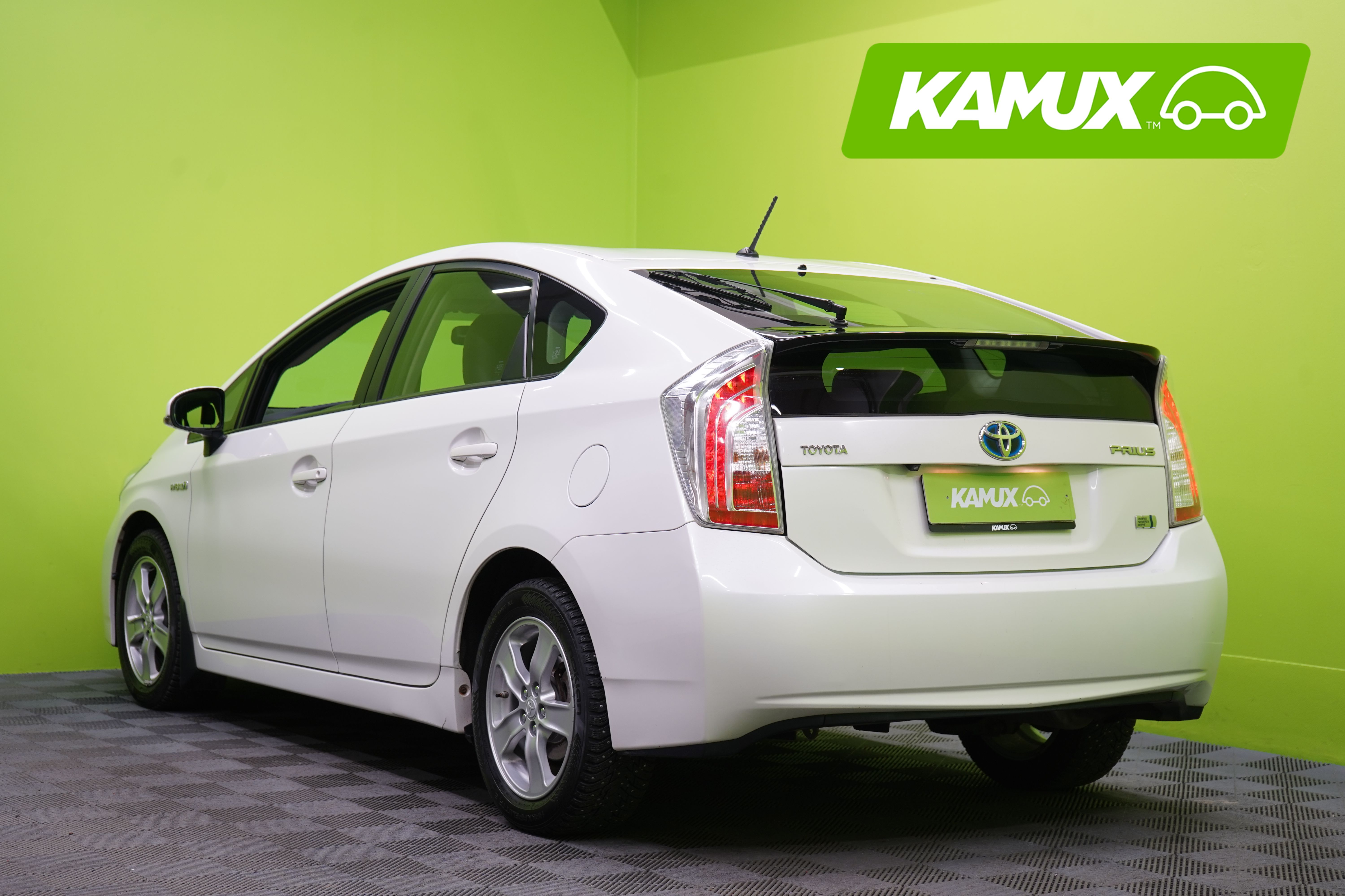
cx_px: 672
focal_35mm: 60
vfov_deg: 22.6
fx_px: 2241
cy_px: 448
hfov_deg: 33.4
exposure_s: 1/30
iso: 400
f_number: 5.6
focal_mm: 60
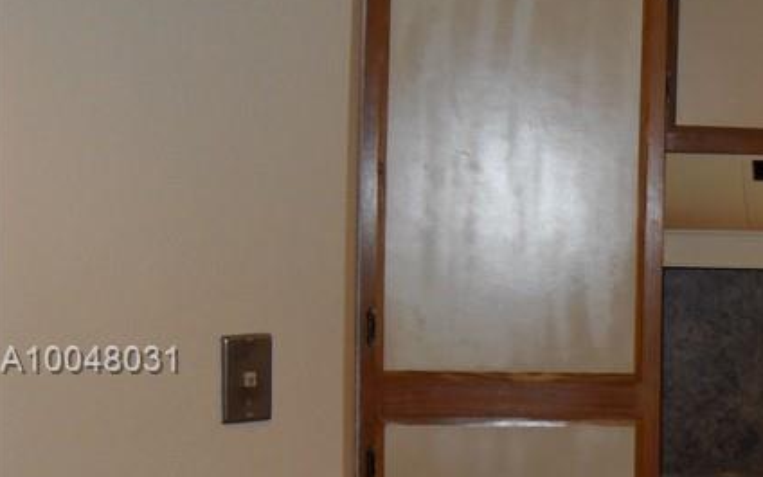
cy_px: 362
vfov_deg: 14.9
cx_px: 916
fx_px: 1809
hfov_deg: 22.0
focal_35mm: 87
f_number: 2.8
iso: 100
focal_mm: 6.3
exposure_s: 1/45
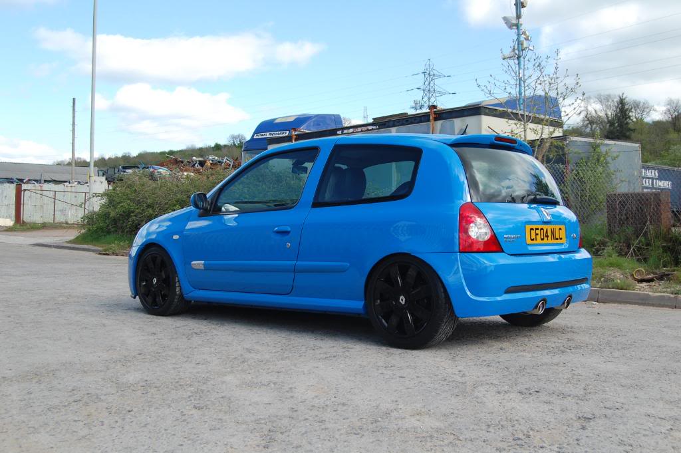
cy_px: 226
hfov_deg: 49.6
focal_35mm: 39
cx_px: 340
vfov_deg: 34.2
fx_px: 737
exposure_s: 1/250
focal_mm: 26
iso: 200
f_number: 8
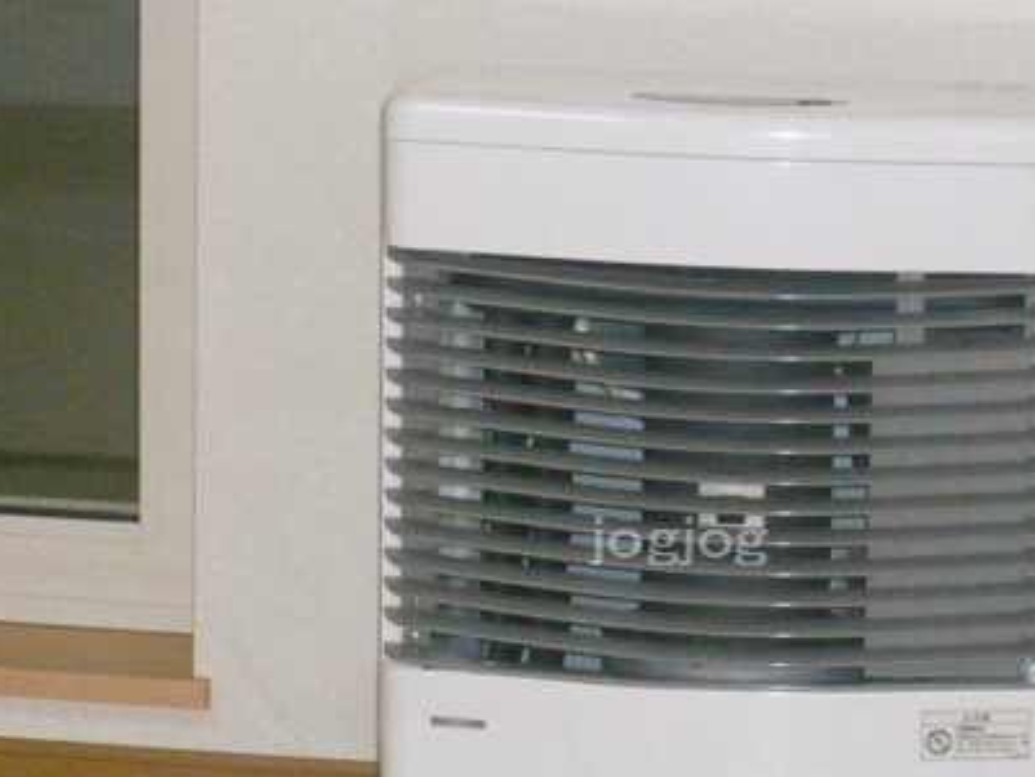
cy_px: 534
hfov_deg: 12.3
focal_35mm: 161
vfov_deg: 9.2
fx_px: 4815
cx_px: 687
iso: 640
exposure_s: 1/30
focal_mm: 11.1
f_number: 4.5
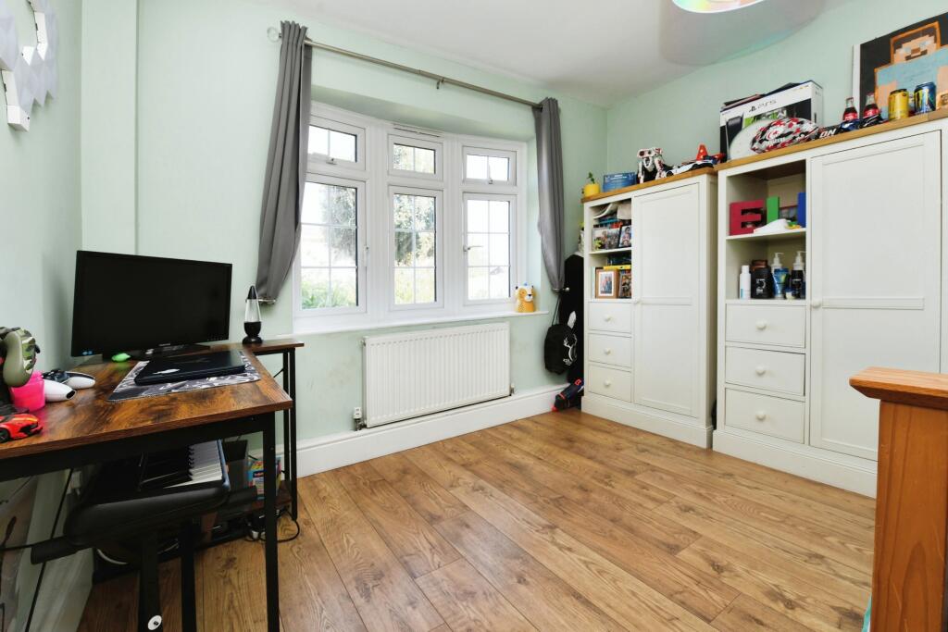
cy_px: 316
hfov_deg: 100.4
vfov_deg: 77.3
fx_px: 395
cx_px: 474
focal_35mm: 15
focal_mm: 15
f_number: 9
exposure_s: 1/60
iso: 400
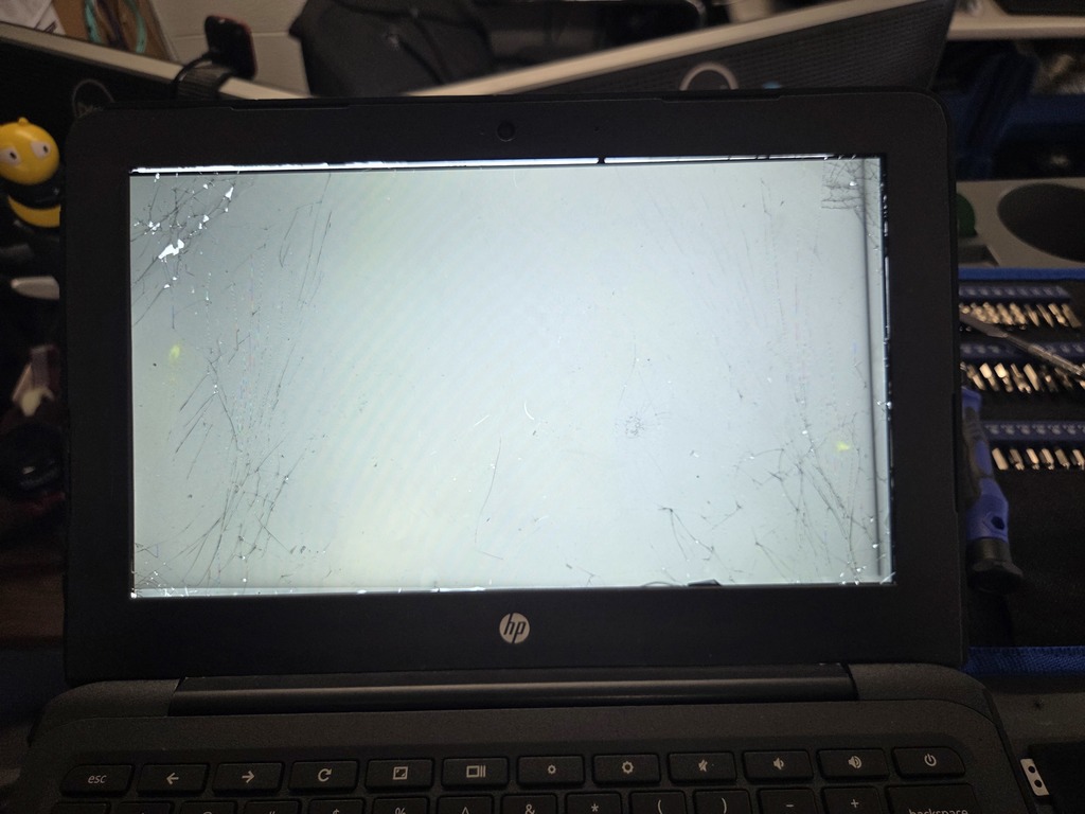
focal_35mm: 23
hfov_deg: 73.9
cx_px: 542
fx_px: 721
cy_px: 407
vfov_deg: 58.9
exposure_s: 1/120
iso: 200
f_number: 1.8
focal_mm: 5.4
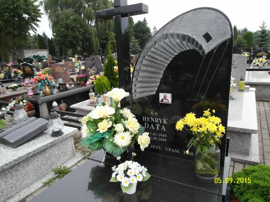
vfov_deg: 56.8
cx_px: 135
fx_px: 187
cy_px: 101
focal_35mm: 24
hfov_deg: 71.6
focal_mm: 5.2
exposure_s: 1/125
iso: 80
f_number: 3.4
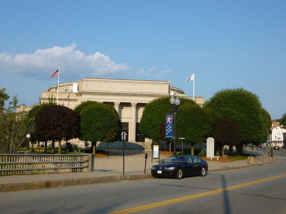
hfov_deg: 45.8
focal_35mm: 41
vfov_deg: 35.1
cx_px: 143
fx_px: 339
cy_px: 107
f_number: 3.7
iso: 100
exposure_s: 1/640
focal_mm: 7.4
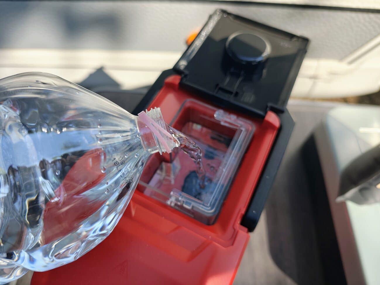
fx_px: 252
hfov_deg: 73.9
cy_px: 142
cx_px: 190
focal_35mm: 23
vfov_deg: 58.9
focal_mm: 6.57
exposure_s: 1/276
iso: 100
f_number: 1.6
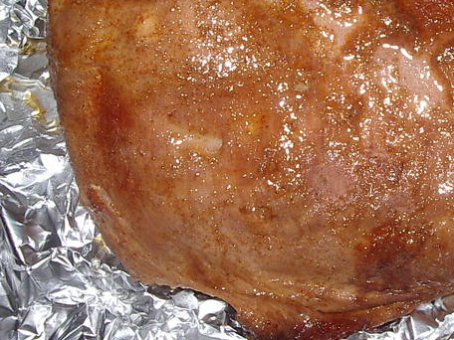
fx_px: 984
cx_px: 407
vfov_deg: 19.5
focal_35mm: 75
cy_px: 101
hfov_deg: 25.2
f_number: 4.8
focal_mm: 5.8
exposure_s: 1/60
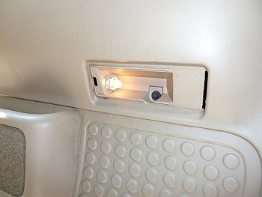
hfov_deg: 69.4
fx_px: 189
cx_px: 131
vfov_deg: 54.9
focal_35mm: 25
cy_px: 98
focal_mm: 4.1
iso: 100
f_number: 3.3
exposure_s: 1/30
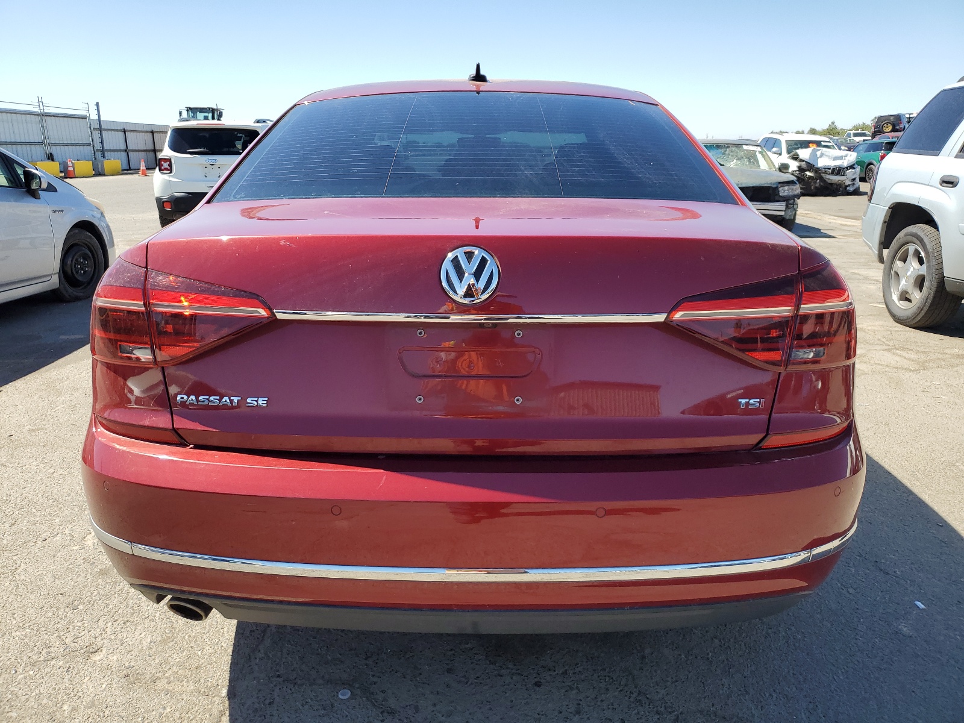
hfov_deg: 67.3
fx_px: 724
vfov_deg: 53.1
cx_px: 482
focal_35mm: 26
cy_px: 362
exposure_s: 1/1667
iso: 50
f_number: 1.5
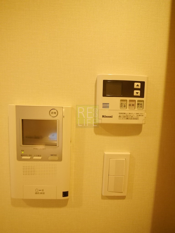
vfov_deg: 102.1
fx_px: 94
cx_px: 88
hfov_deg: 85.7
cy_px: 116
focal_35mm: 14
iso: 2000
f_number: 4
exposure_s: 1/60
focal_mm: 7
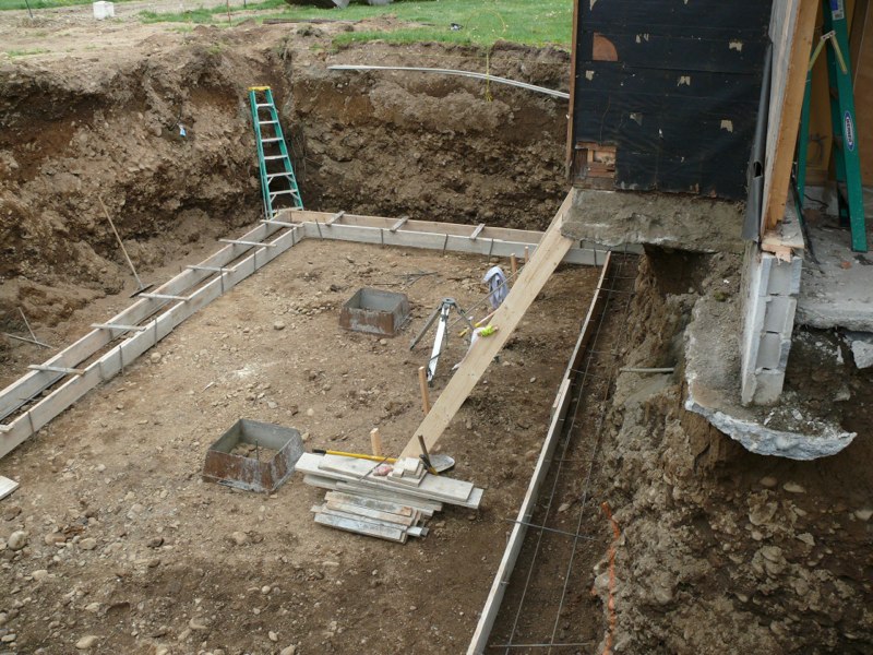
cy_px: 328
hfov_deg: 52.6
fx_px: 883
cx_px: 436
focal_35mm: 35
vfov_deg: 40.7
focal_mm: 7.4
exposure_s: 1/100
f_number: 4
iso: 100
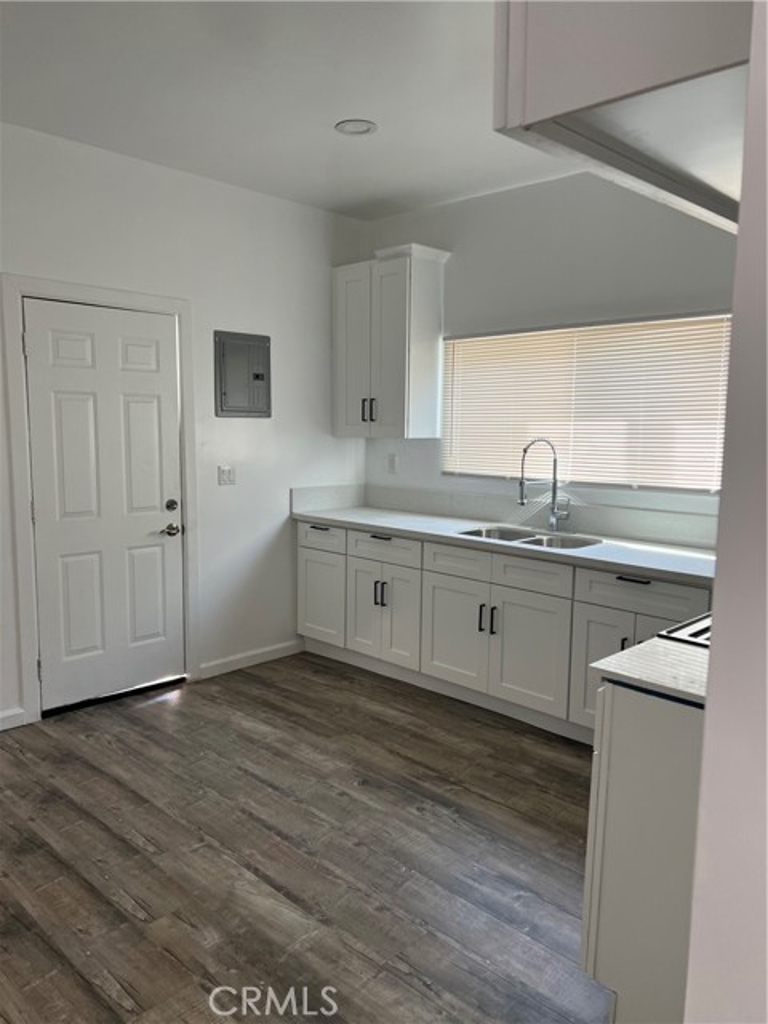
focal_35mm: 26
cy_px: 512
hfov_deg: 53.1
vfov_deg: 67.3
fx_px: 769
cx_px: 384
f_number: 1.5
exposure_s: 1/120
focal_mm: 5.7
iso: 64
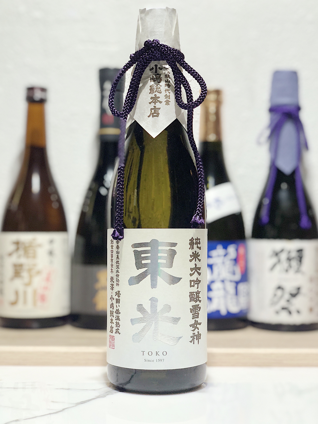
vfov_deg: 36.8
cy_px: 212
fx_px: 637
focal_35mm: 52
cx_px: 159
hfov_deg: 28.0
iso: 100
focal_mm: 6
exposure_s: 1/33
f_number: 2.4
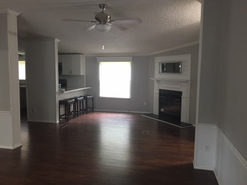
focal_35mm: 29
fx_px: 207
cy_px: 92
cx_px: 124
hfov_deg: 61.7
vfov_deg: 48.2
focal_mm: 4.15
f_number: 2.2
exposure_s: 1/17
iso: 200
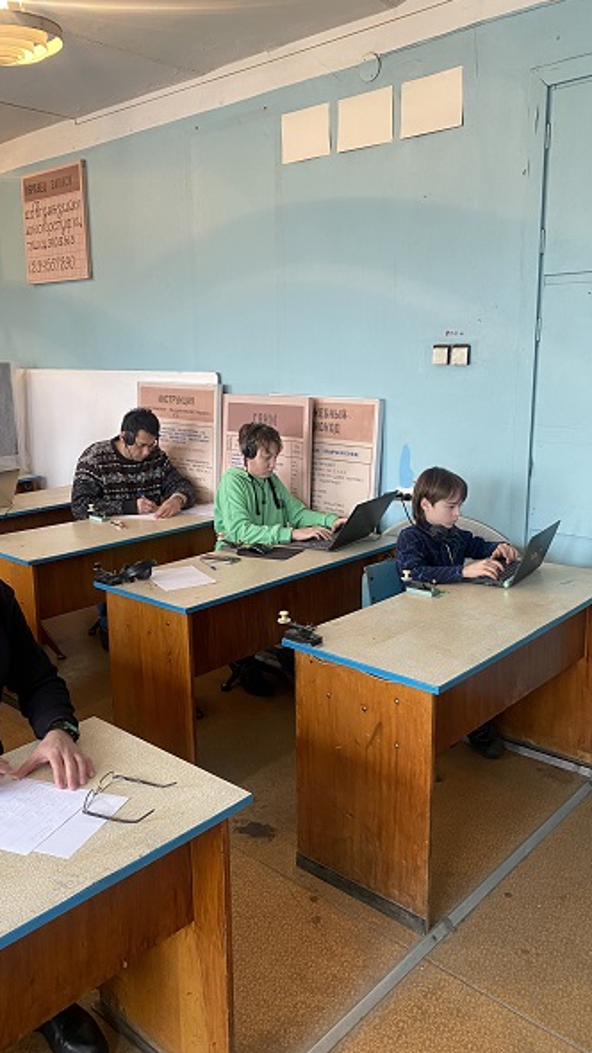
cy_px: 534
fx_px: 810
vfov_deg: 66.1
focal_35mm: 29
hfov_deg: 40.1
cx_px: 266
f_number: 1.8
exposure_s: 1/50
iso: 125
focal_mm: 4.25
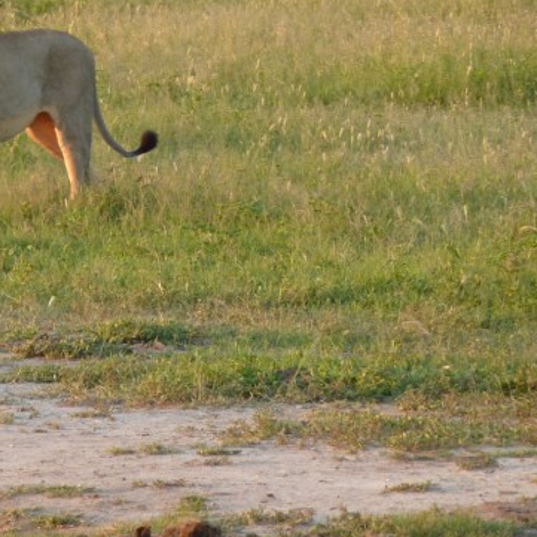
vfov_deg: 3.7
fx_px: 8389
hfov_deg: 3.7
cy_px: 207
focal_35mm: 478
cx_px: 62
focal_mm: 49.2
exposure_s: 1/60
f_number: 4.9
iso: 200
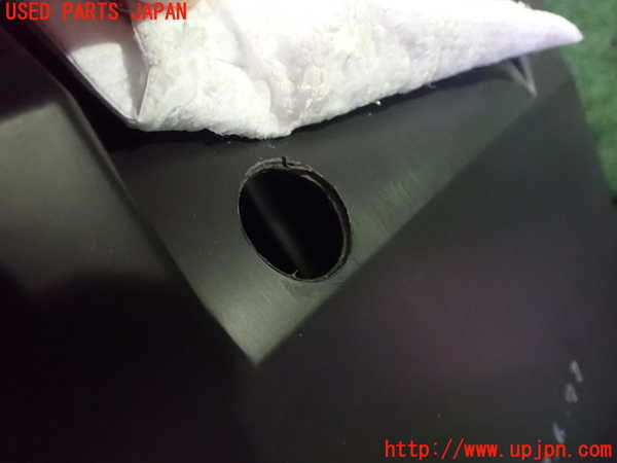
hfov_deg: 60.0
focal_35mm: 30
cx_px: 308
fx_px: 535
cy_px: 232
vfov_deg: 46.8
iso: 1600
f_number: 2.3
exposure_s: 1/30
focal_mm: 5.4
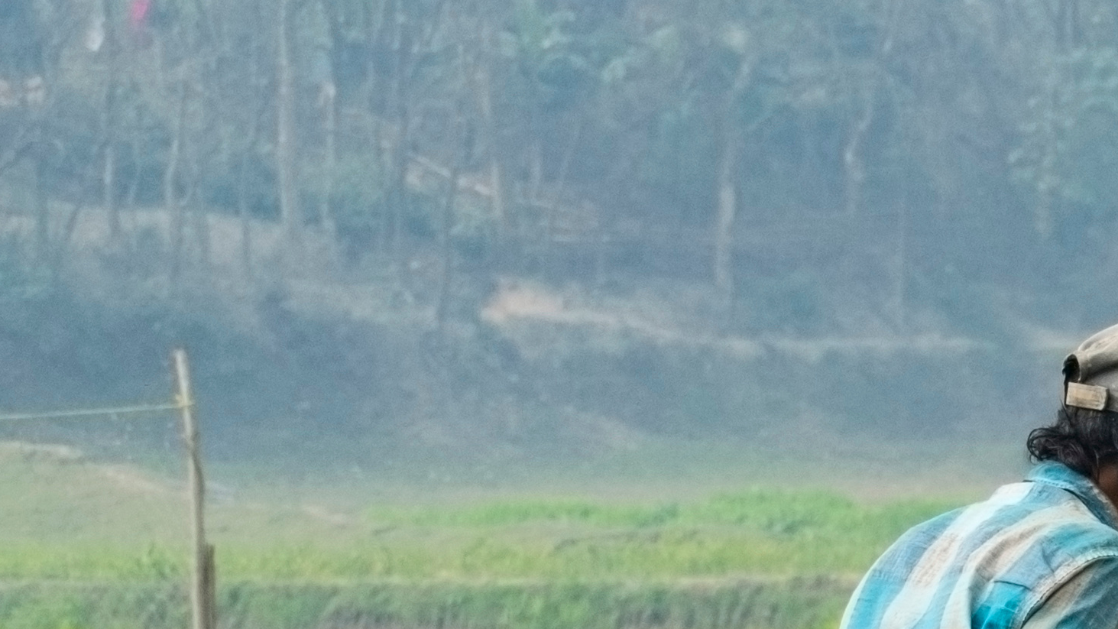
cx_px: 2266
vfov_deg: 2.7
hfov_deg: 4.7
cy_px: 960
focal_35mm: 451
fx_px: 13370
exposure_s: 1/640
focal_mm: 70
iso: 400
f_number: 8
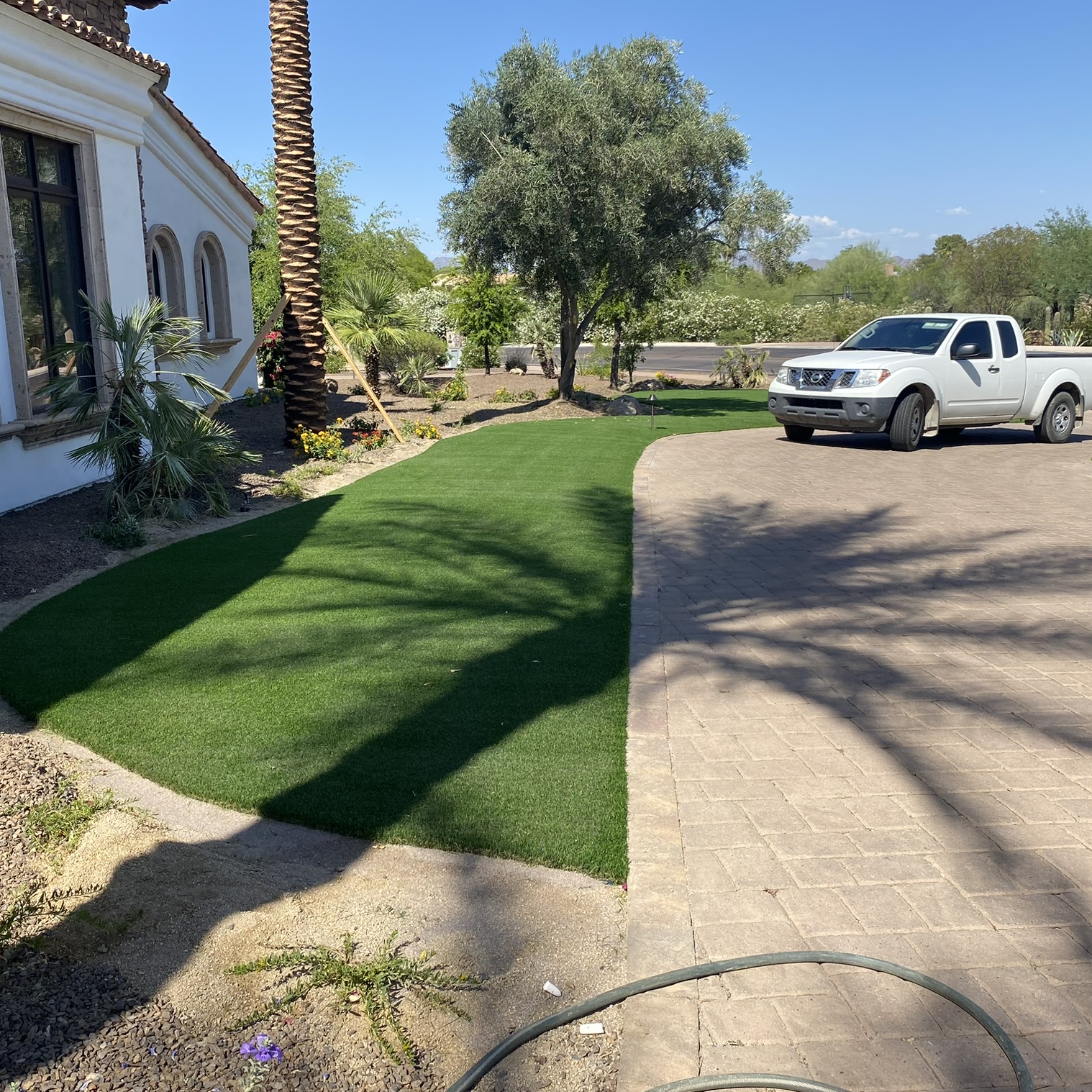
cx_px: 468
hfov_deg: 52.4
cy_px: 545
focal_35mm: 31
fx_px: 1106
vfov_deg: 52.5
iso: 32
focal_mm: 4.25
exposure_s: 1/2066
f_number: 1.8
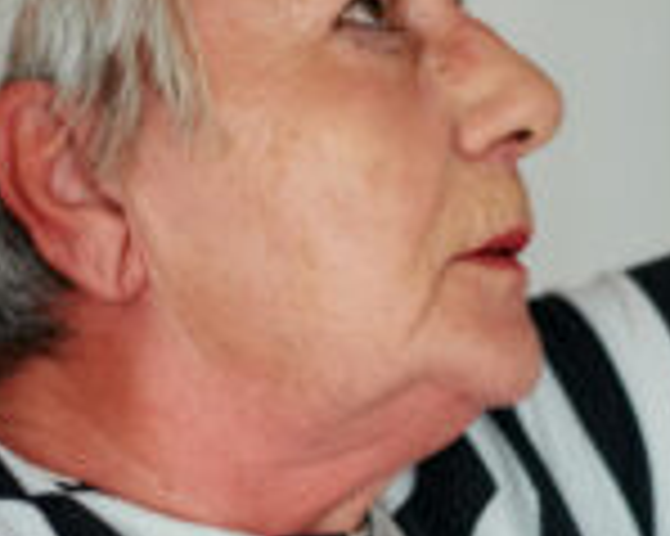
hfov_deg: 7.0
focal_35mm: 276
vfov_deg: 5.6
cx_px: 304
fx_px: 5469
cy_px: -16
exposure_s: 1/200
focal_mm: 70
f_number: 2.8
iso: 400
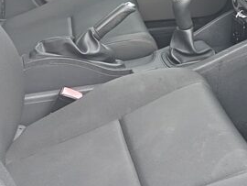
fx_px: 528
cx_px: 189
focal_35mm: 74
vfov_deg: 19.5
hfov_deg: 25.9
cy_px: 15
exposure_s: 1/100
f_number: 1.8
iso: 119
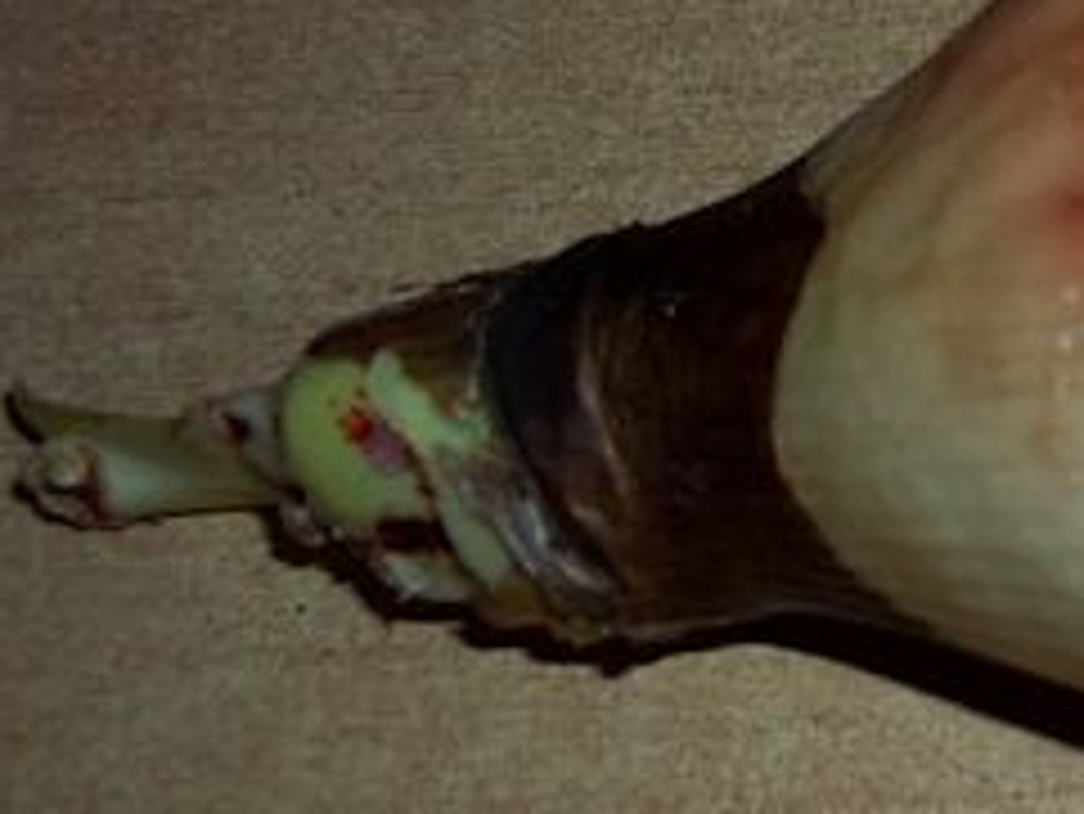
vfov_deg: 17.4
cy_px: 346
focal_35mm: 85
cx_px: 1322
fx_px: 2663
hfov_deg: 21.3
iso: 80
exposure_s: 1/30
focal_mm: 5.7
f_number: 2.9
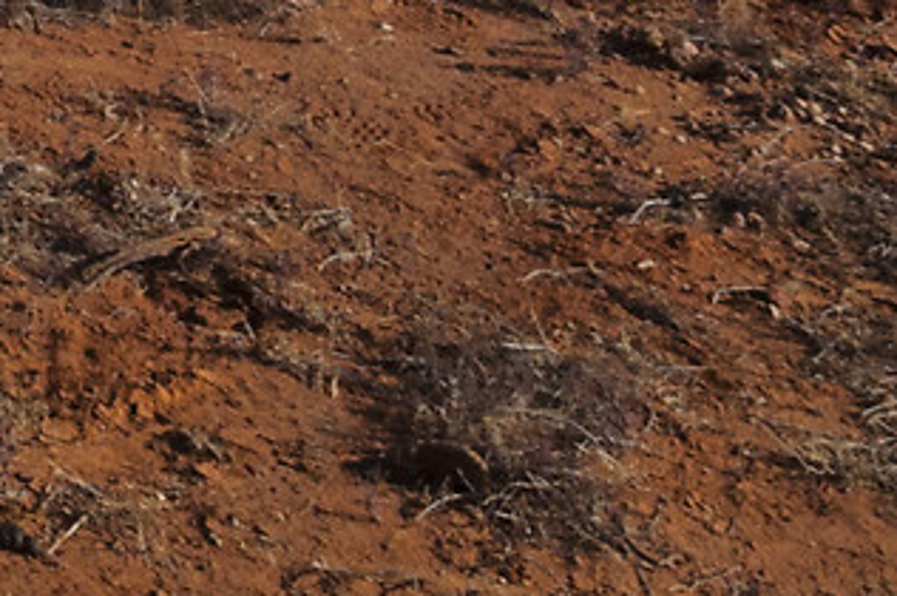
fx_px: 2838
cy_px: -1104
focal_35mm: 114
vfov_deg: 9.7
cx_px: -1428
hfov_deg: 12.6
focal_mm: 10
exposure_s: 1/250
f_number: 11
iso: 400
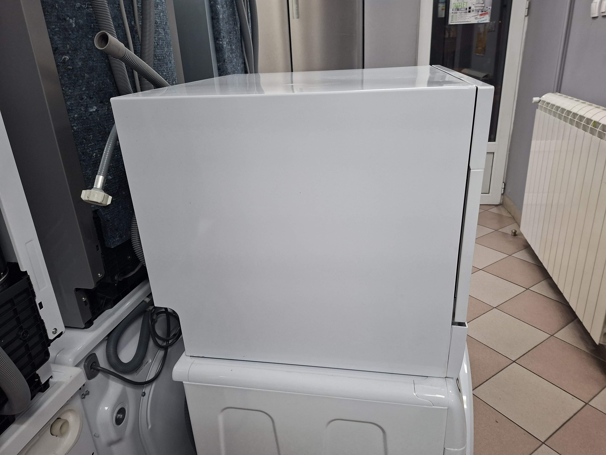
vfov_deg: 58.9
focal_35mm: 23
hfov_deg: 73.9
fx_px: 403
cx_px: 303
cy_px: 228
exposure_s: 1/60
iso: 250
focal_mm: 5.54
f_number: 1.8
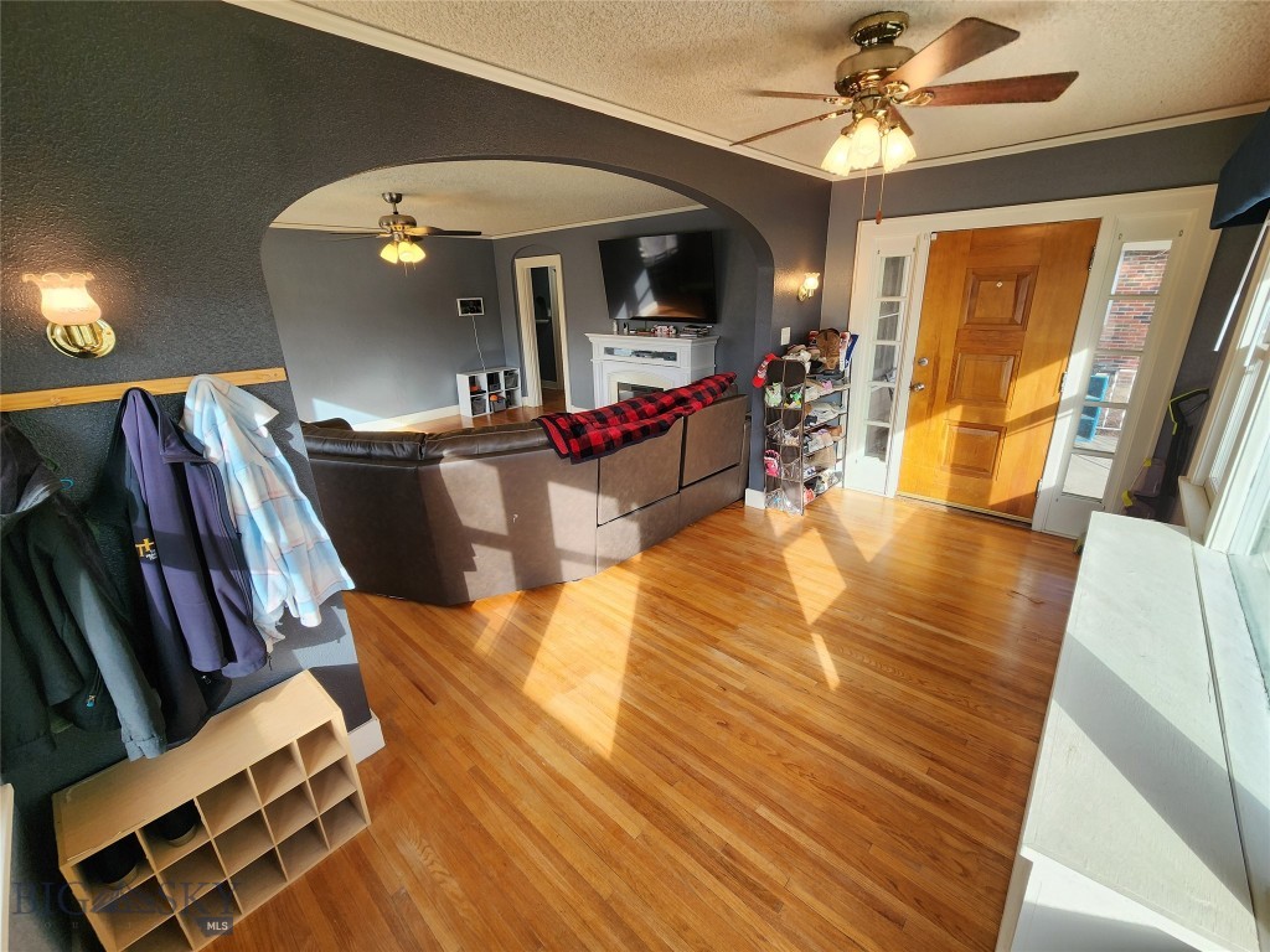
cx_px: 635
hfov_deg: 106.2
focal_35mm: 13
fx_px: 477
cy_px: 476
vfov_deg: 89.9
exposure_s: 1/138
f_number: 2.2
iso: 50
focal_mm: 2.2
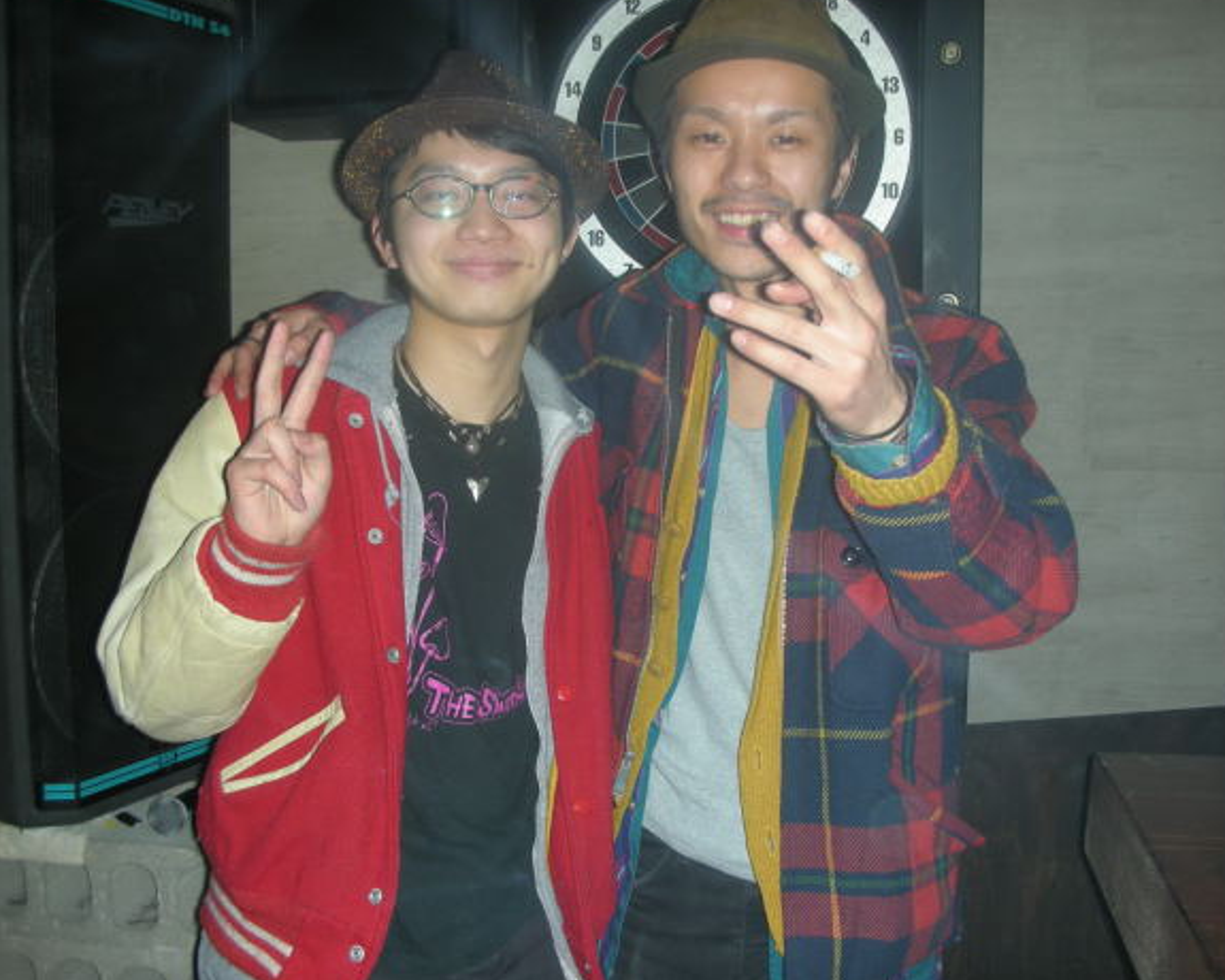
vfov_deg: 39.2
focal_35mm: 38
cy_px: 496
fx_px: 1378
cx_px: 575
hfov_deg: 47.9
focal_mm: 5.8
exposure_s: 1/60
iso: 67
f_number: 2.8
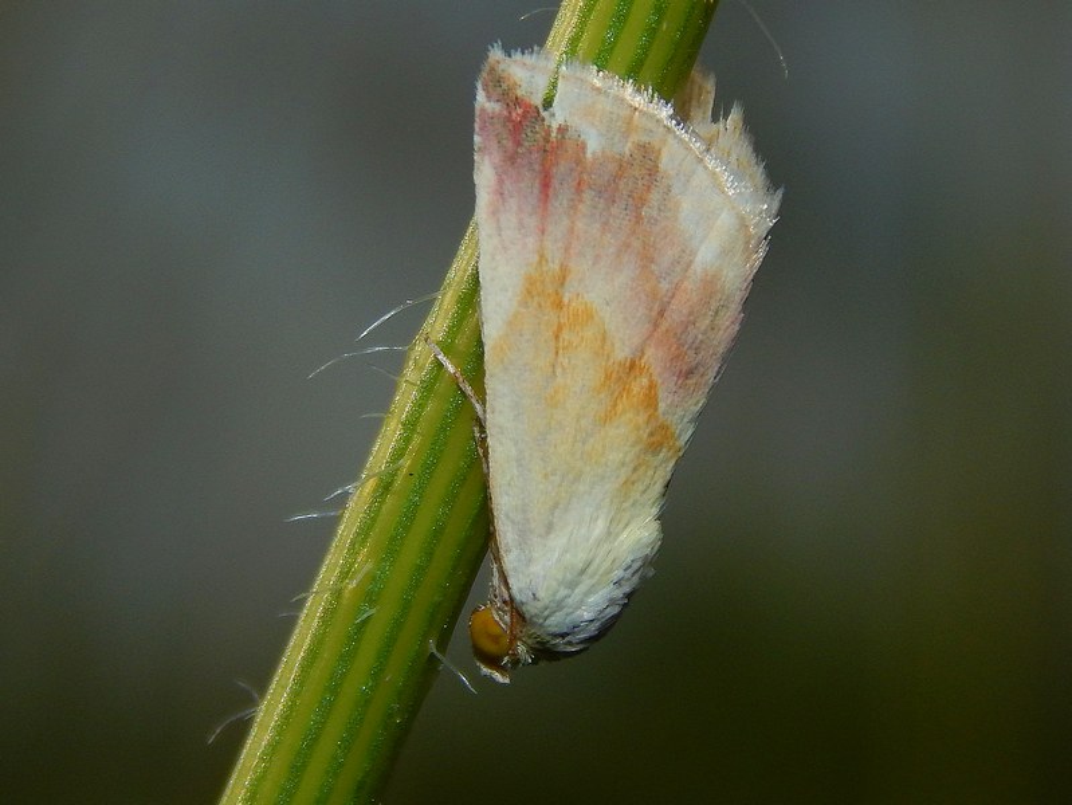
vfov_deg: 8.1
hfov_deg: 10.7
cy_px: 402
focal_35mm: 184
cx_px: 536
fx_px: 5701
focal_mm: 32.8
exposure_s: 1/800
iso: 125
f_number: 10.5
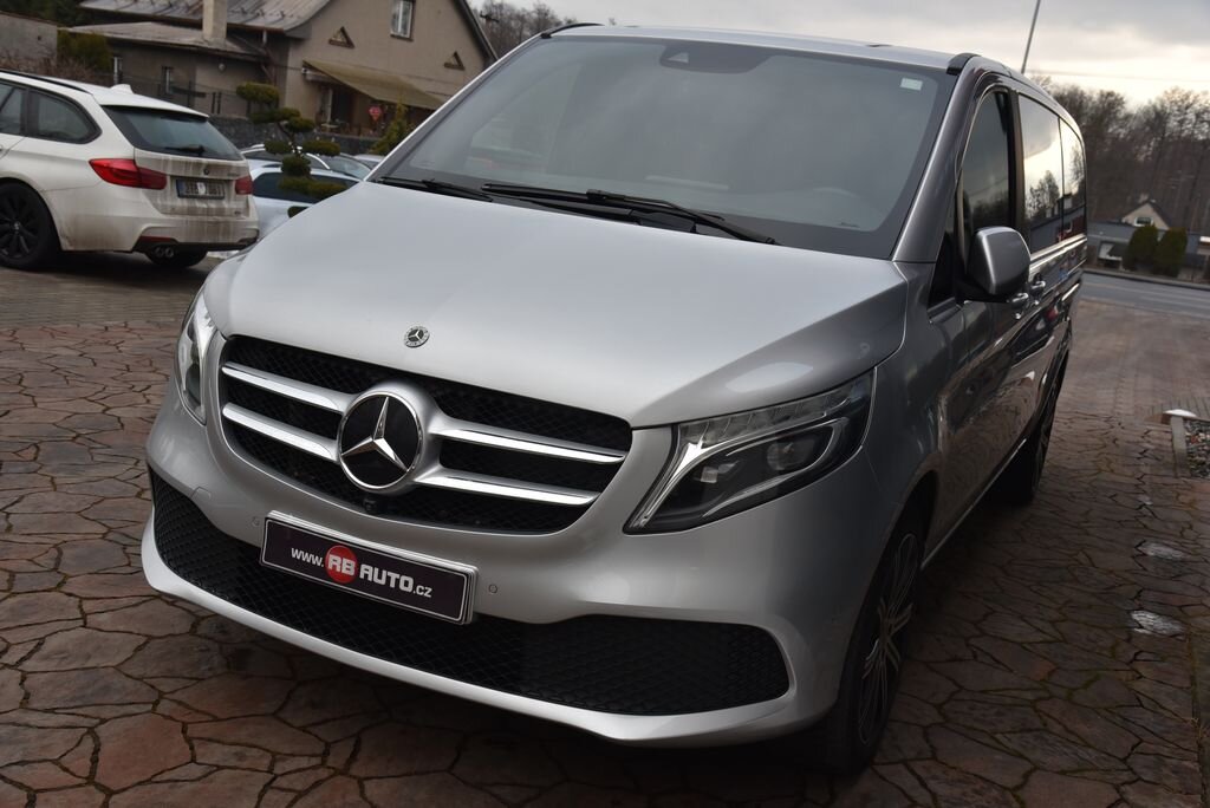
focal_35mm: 38
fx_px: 1278
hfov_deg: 50.7
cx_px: 605
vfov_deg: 35.1
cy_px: 404
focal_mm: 38
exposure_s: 1/250
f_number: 8
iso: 500
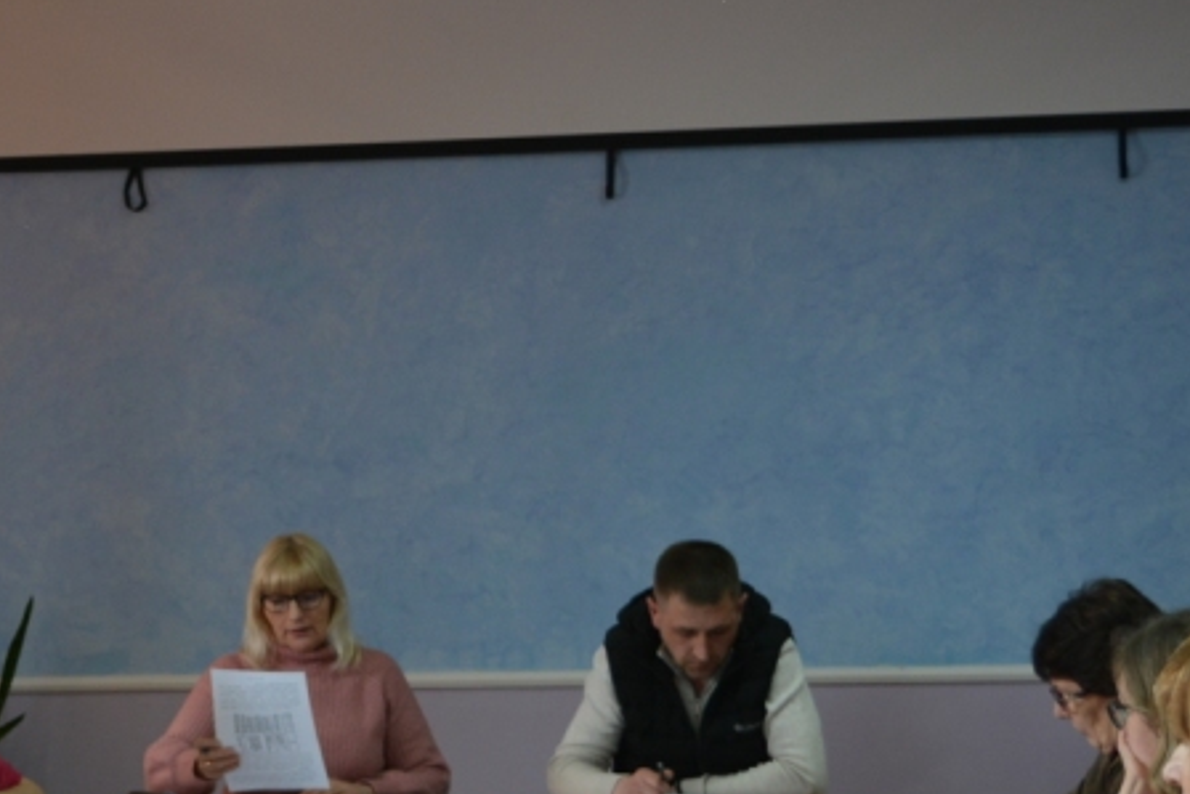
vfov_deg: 14.2
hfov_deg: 21.0
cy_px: 673
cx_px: 223
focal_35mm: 96
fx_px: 3174
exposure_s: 1/60
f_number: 4.2
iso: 400
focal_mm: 28
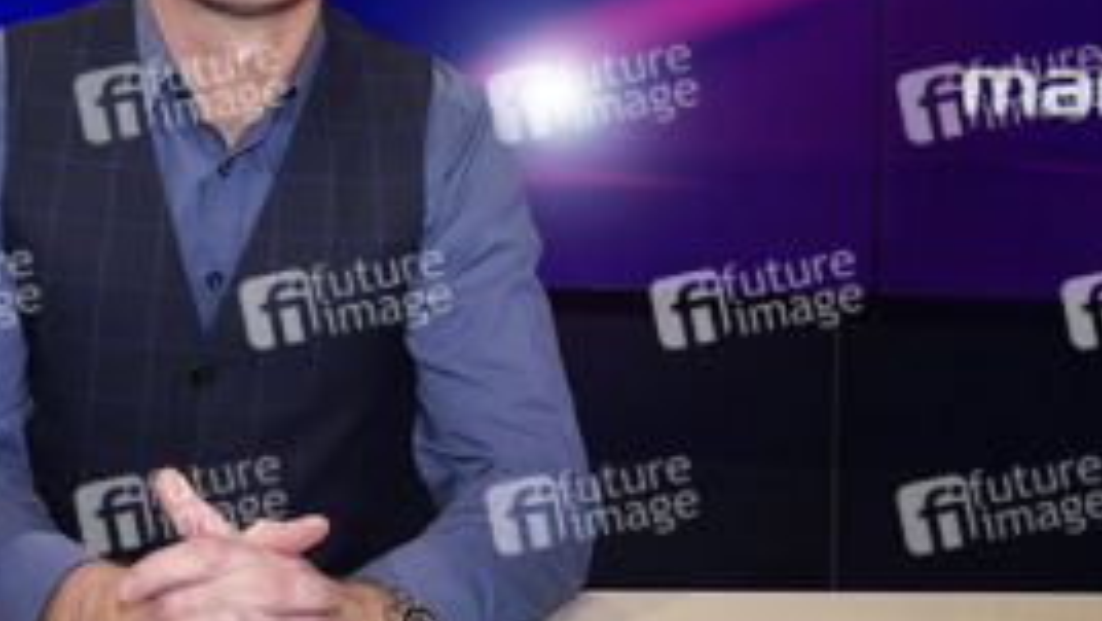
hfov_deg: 39.2
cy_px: 197
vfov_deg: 23.4
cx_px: 236
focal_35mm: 51
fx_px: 1491
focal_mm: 29
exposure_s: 1/160
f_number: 5
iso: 2000
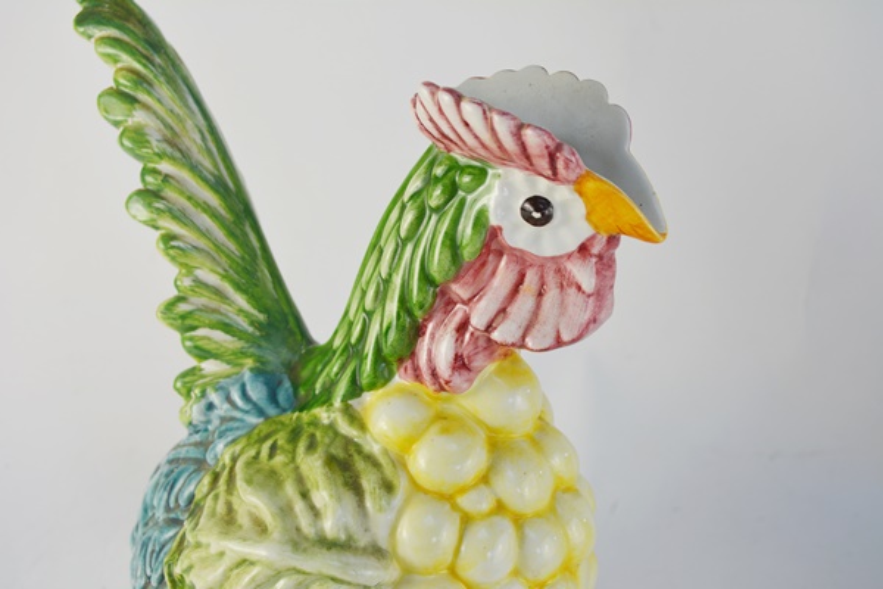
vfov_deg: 25.8
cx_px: 442
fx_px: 1288
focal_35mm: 52
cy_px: 294
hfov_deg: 37.9
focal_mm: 35
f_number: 6.3
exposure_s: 1/160
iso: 200
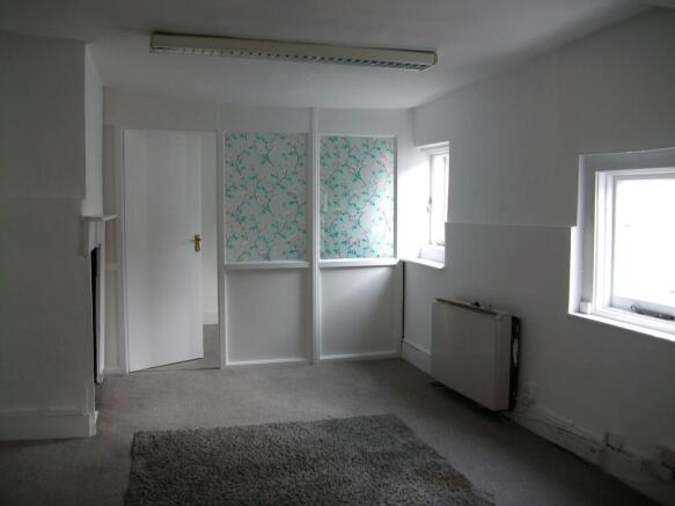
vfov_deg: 44.1
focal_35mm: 32
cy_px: 253
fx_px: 624
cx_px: 338
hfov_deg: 56.8
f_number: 2.9
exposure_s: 1/40
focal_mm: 5.7
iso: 84
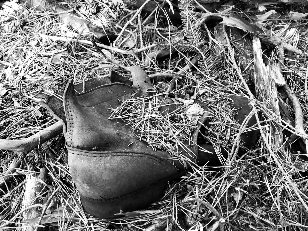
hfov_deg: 63.4
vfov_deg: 49.7
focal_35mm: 28
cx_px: 154
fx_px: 249
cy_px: 116
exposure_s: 1/15
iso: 64
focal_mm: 3.99
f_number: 1.8
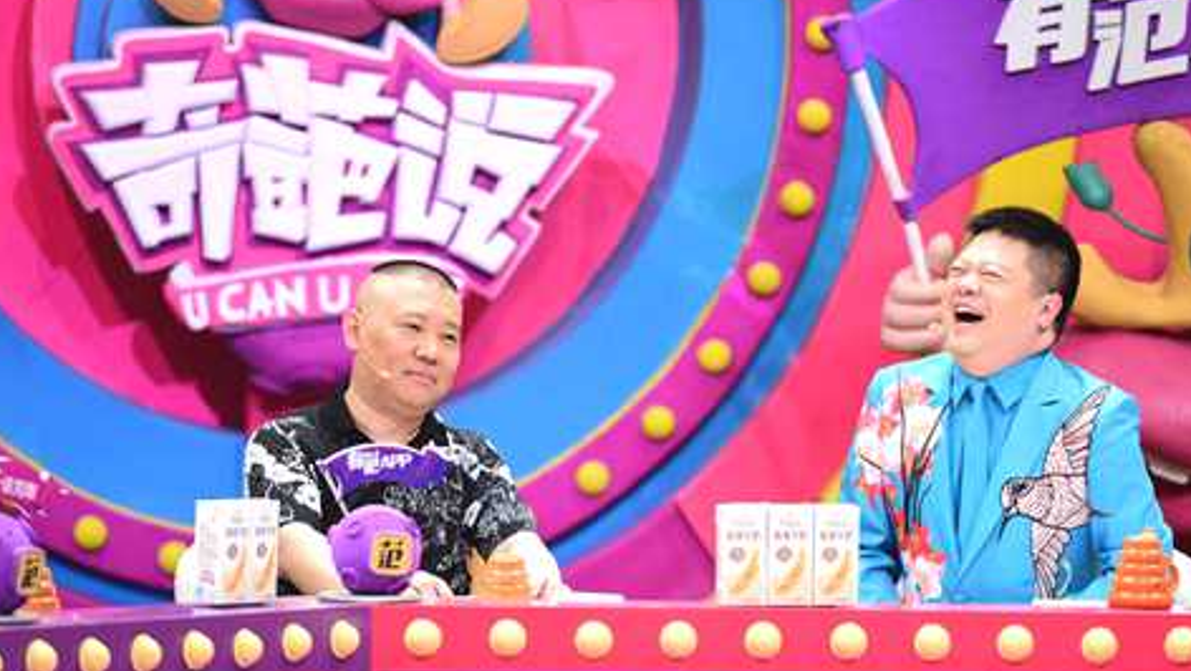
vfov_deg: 5.5
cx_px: 623
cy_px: 303
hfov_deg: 9.7
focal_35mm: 222
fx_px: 7014
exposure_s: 1/250
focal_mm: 200
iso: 1000
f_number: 4
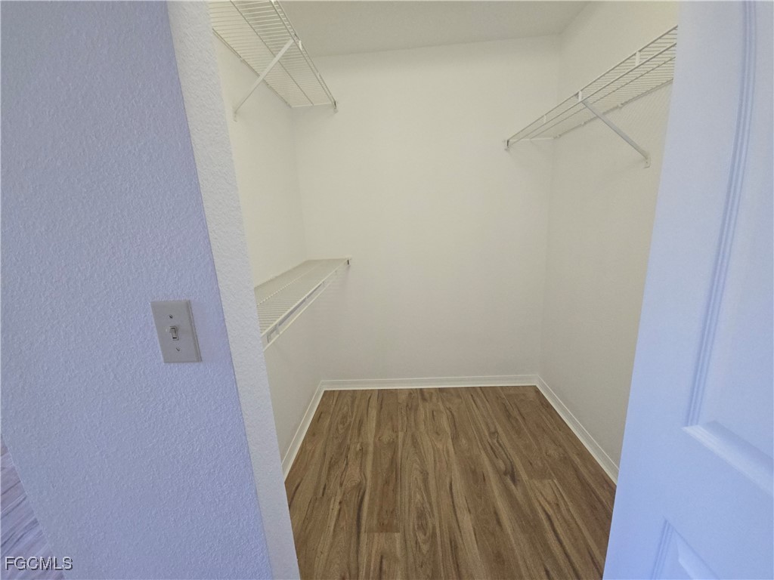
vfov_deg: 89.9
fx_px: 291
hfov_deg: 106.2
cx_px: 387
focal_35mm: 13
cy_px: 290
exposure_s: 1/60
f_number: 2.2
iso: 250
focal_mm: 2.2
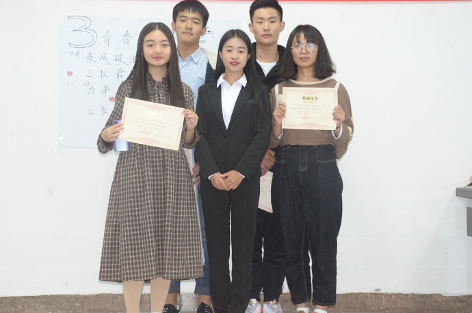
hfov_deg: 27.0
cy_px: 156
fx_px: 981
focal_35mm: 75
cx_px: 236
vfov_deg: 18.1
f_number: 6.7
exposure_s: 1/60
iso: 3200
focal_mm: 50
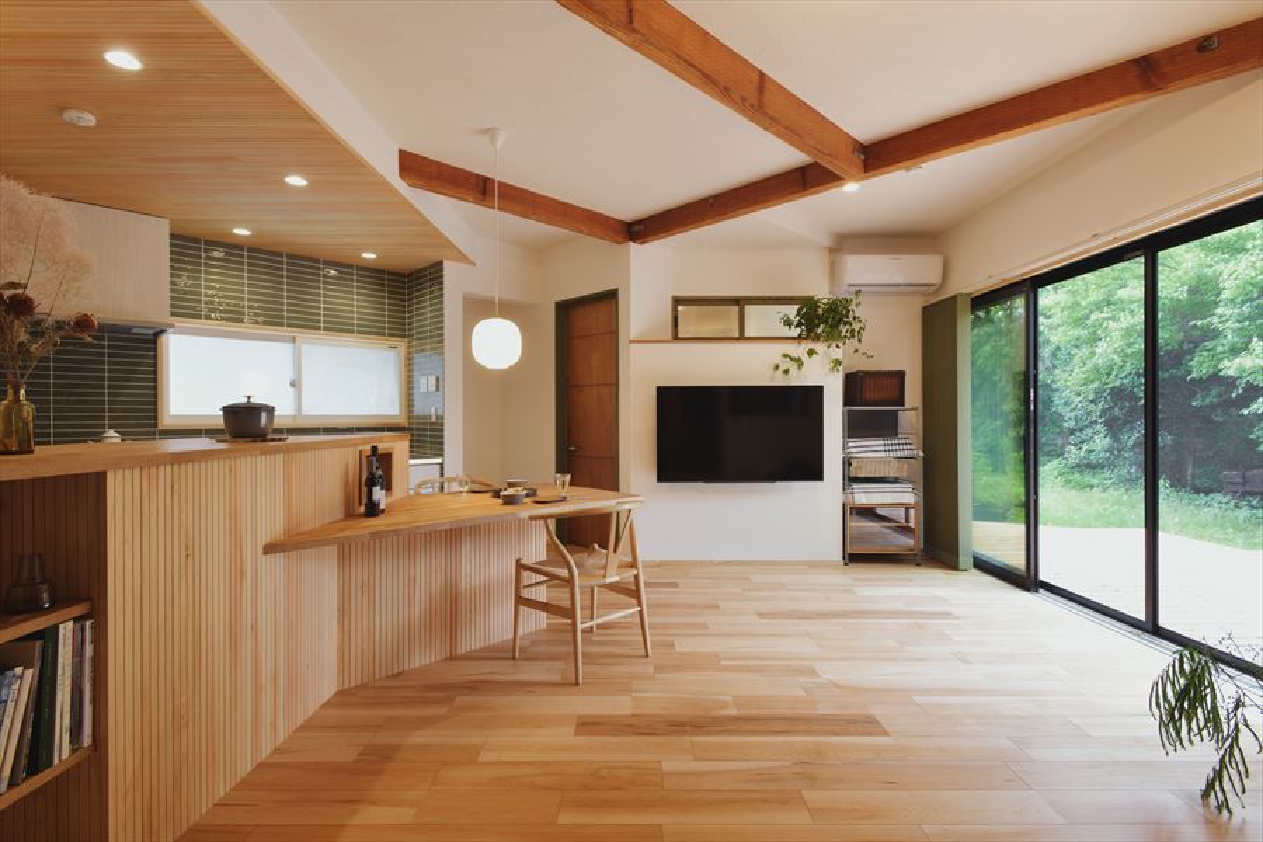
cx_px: 632
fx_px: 596
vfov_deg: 70.4
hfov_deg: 93.3
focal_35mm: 17
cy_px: 421
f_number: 11
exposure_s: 1/5
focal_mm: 17
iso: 400
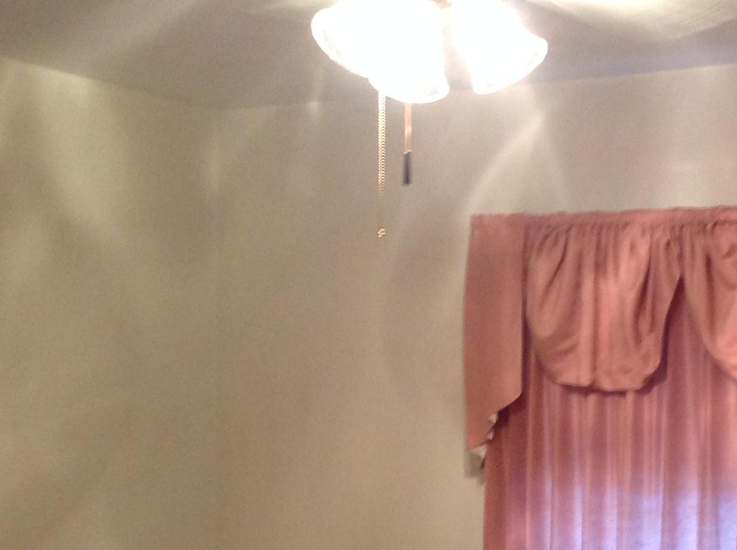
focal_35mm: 77
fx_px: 1637
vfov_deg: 18.5
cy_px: 584
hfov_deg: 24.1
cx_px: 756
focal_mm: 4.28
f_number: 2.4
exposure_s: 1/15
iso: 200
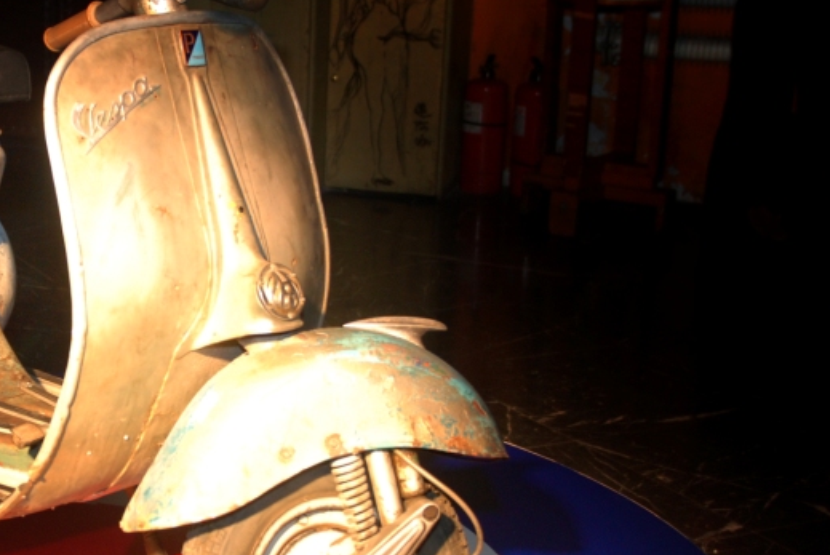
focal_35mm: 77
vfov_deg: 17.7
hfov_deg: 25.6
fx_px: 1777
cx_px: 106
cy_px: 335
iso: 400
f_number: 2.8
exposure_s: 1/100
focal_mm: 26
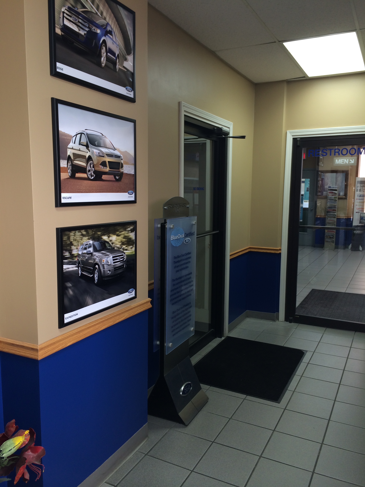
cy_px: 244
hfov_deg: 46.8
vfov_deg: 60.0
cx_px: 182
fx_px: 422
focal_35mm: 30
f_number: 2.2
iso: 32
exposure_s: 1/31
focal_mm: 4.12
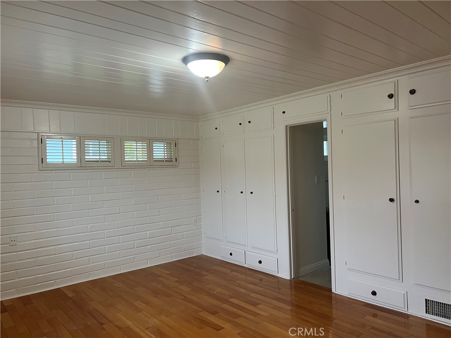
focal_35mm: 26
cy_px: 169
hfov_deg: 67.3
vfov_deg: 53.1
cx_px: 226
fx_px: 339
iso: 160
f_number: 1.5
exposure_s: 1/60
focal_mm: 5.7
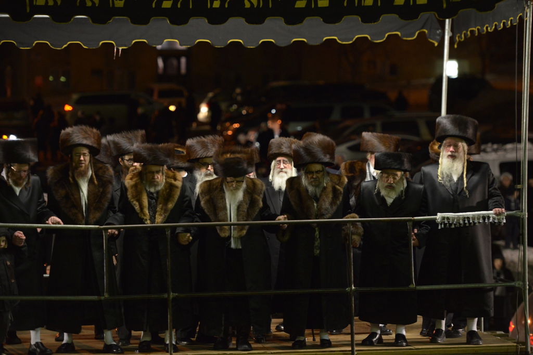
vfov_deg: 10.2
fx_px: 1999
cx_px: 266
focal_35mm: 135
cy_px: 178
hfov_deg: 15.2
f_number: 2.8
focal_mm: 135
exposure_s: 1/80
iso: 2200
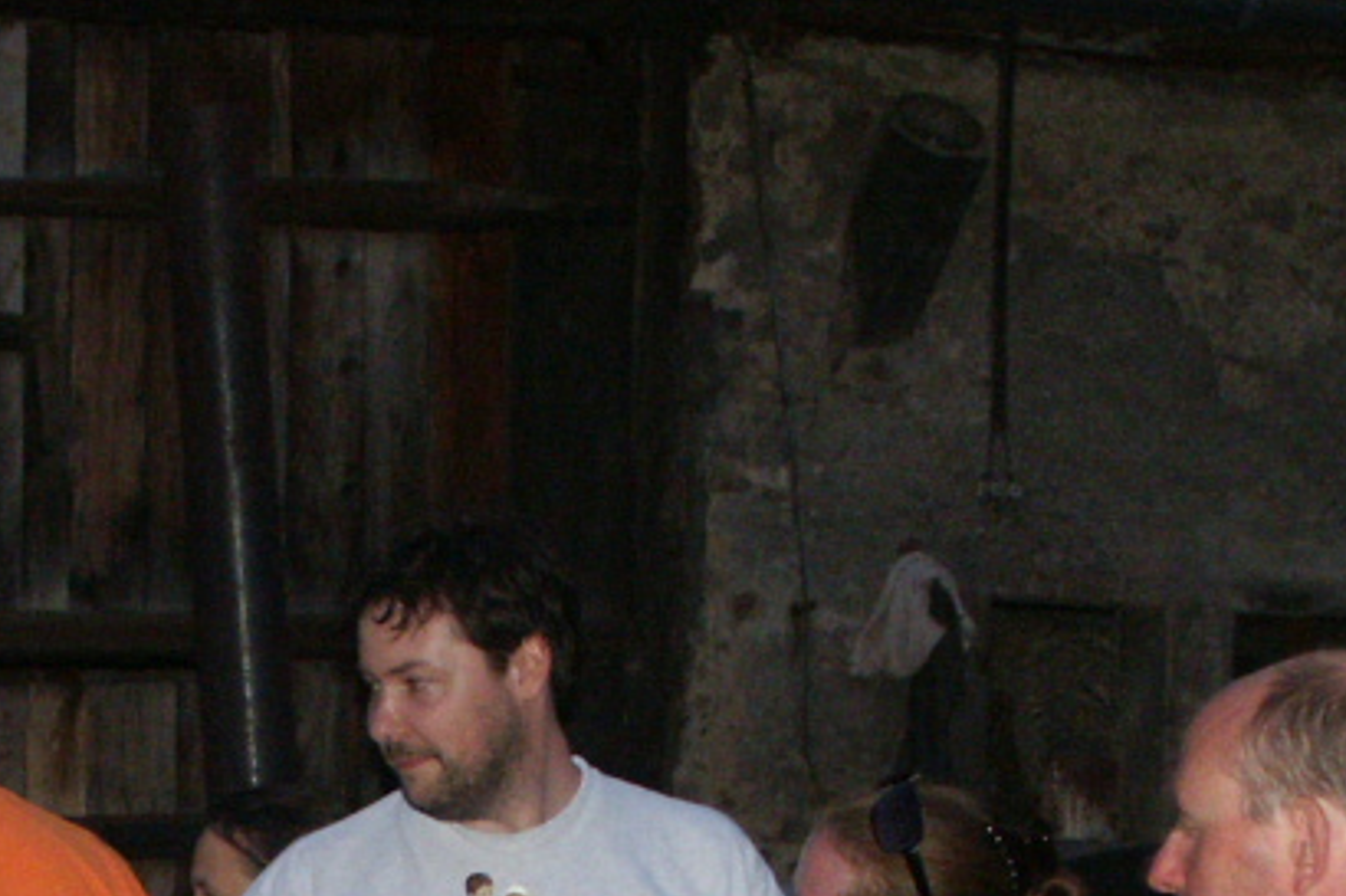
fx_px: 4373
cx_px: 210
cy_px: 1188
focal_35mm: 117
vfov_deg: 11.4
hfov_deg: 17.3
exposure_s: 1/45
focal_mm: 9.32
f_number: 2.8
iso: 200
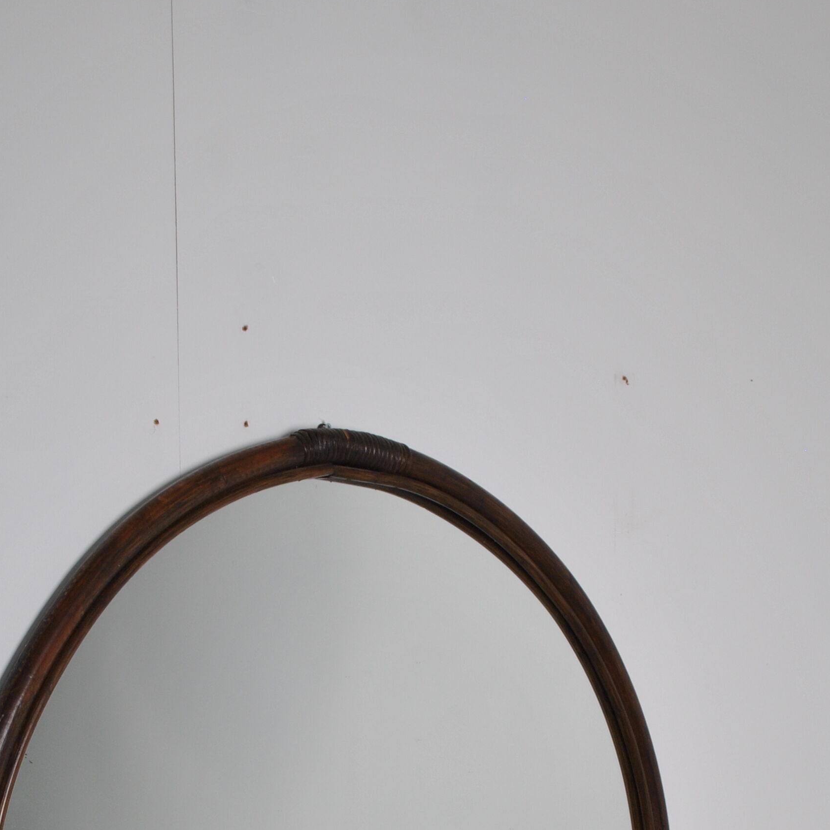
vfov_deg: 19.0
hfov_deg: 19.7
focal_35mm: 88
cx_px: 337
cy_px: 900
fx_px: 2387
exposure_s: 1/30
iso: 250
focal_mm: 30
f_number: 6.3
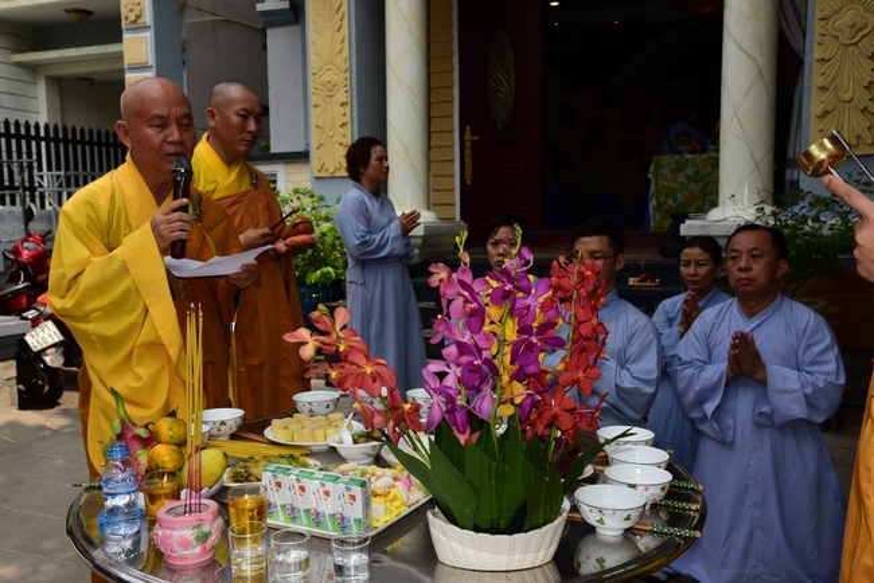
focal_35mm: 38
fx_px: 923
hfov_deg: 50.7
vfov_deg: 35.1
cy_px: 292
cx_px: 437
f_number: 11
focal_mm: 38
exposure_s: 1/125
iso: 160
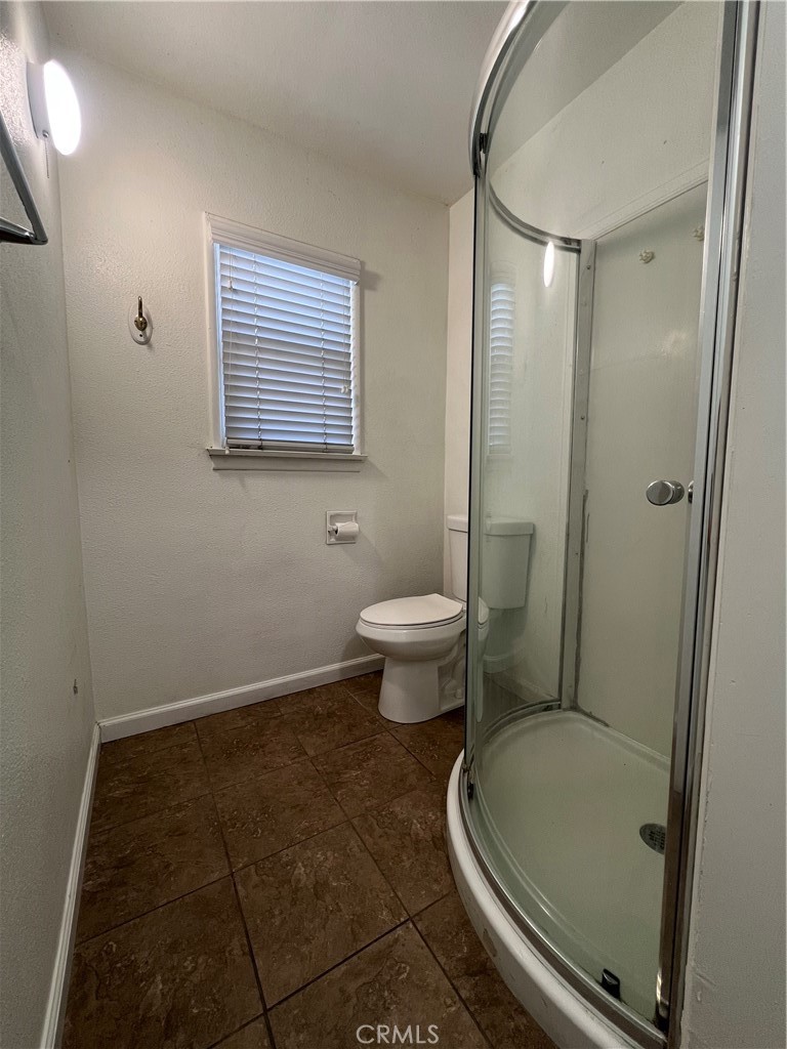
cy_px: 524
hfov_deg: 89.9
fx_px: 394
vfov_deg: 106.2
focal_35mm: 13
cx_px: 394
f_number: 1.8
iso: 160
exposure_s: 1/120
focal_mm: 1.57
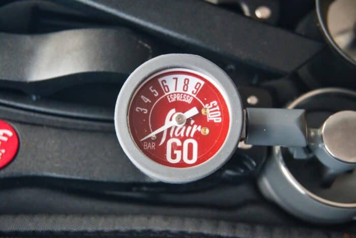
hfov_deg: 36.9
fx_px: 534
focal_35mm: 54
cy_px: 119
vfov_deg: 25.1
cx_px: 178
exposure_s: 1/80
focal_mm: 36
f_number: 5.3
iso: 3200
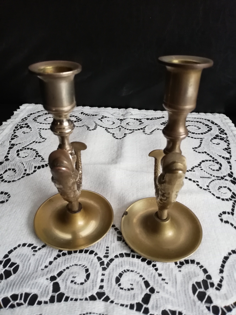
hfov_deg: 53.1
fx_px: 236
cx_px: 118
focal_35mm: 26
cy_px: 158
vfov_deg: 67.3
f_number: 2.2
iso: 400
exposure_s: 1/25
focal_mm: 3.81
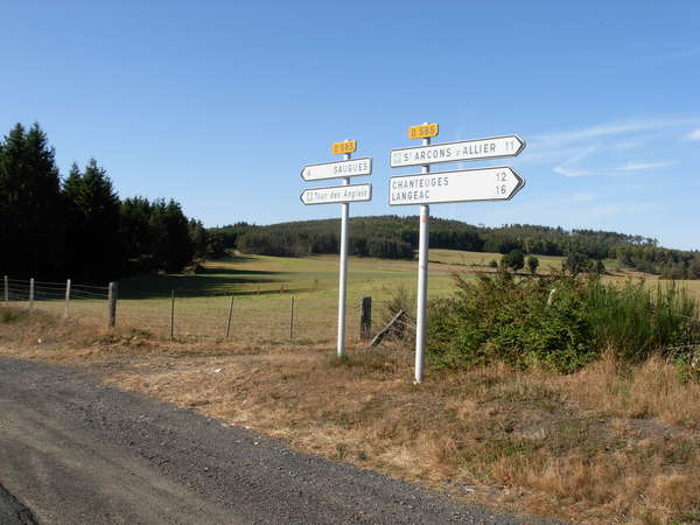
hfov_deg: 49.0
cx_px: 350
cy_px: 262
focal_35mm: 38
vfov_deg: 37.7
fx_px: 768
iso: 79
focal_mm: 6.3
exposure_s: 1/430
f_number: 4.9
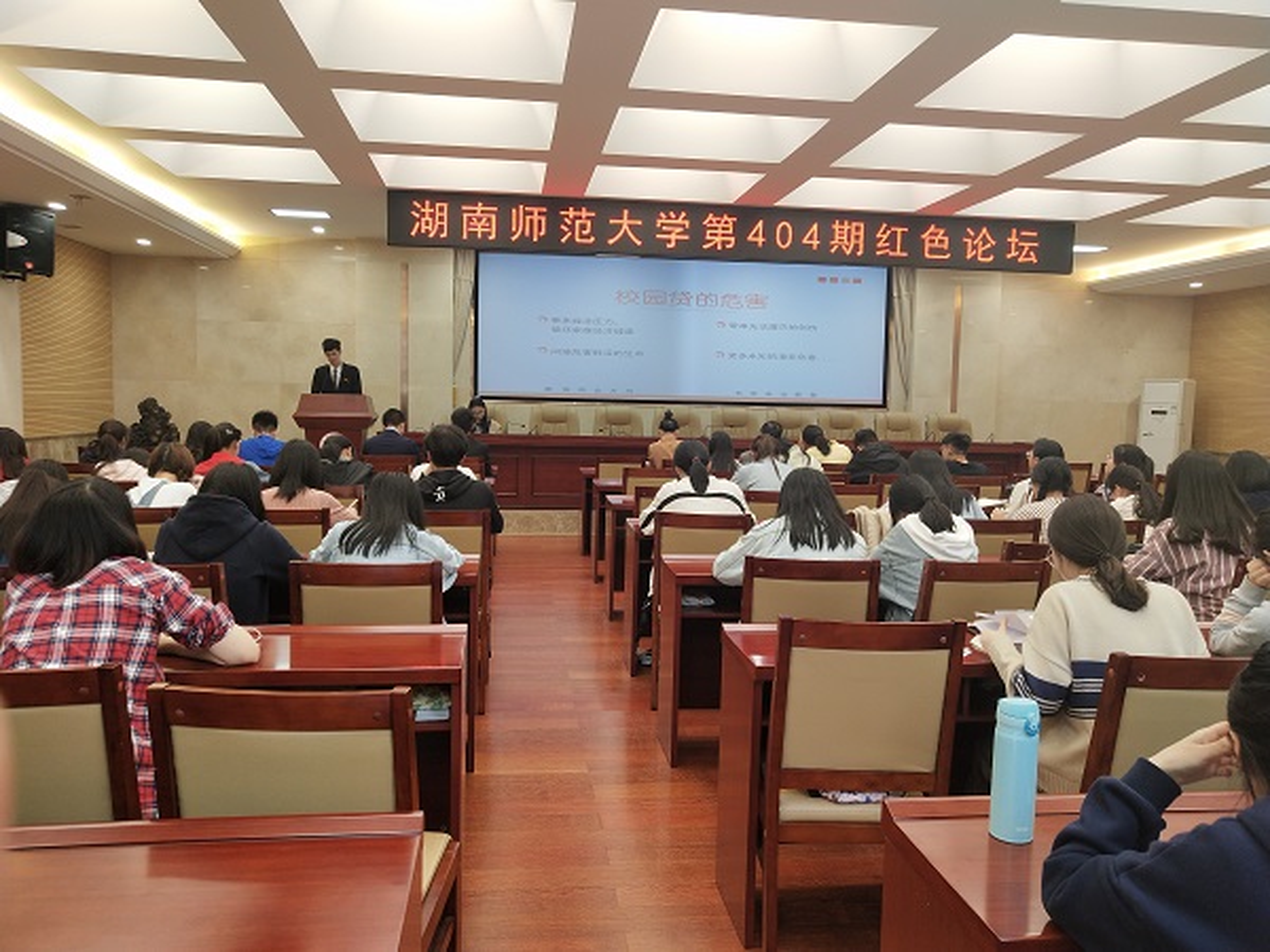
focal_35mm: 30
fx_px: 1101
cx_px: 635
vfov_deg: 46.8
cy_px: 476
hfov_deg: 60.0
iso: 157
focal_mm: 3.95
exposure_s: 1/50
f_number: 1.8
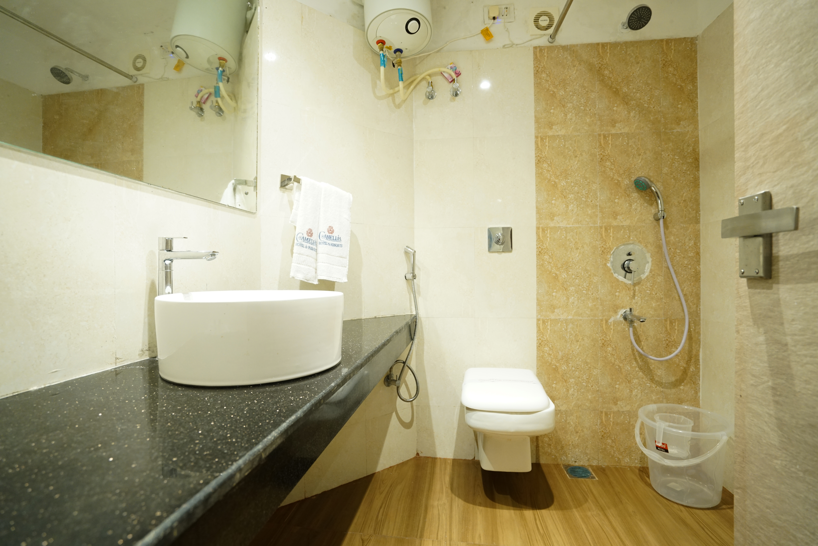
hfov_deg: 96.7
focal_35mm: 16
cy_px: 273
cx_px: 409
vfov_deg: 73.8
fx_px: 364
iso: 1250
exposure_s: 1/50
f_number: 4
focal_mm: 16
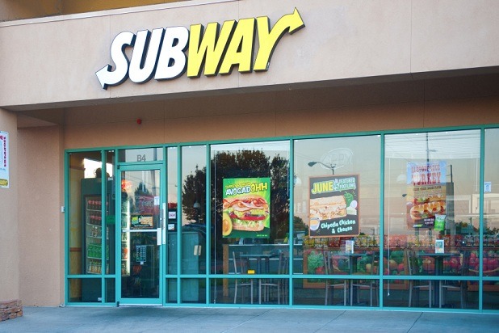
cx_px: 250
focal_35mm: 50
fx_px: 693
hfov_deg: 39.6
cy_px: 166
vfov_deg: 27.0
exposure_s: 1/125
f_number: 2.8
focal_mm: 50
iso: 200
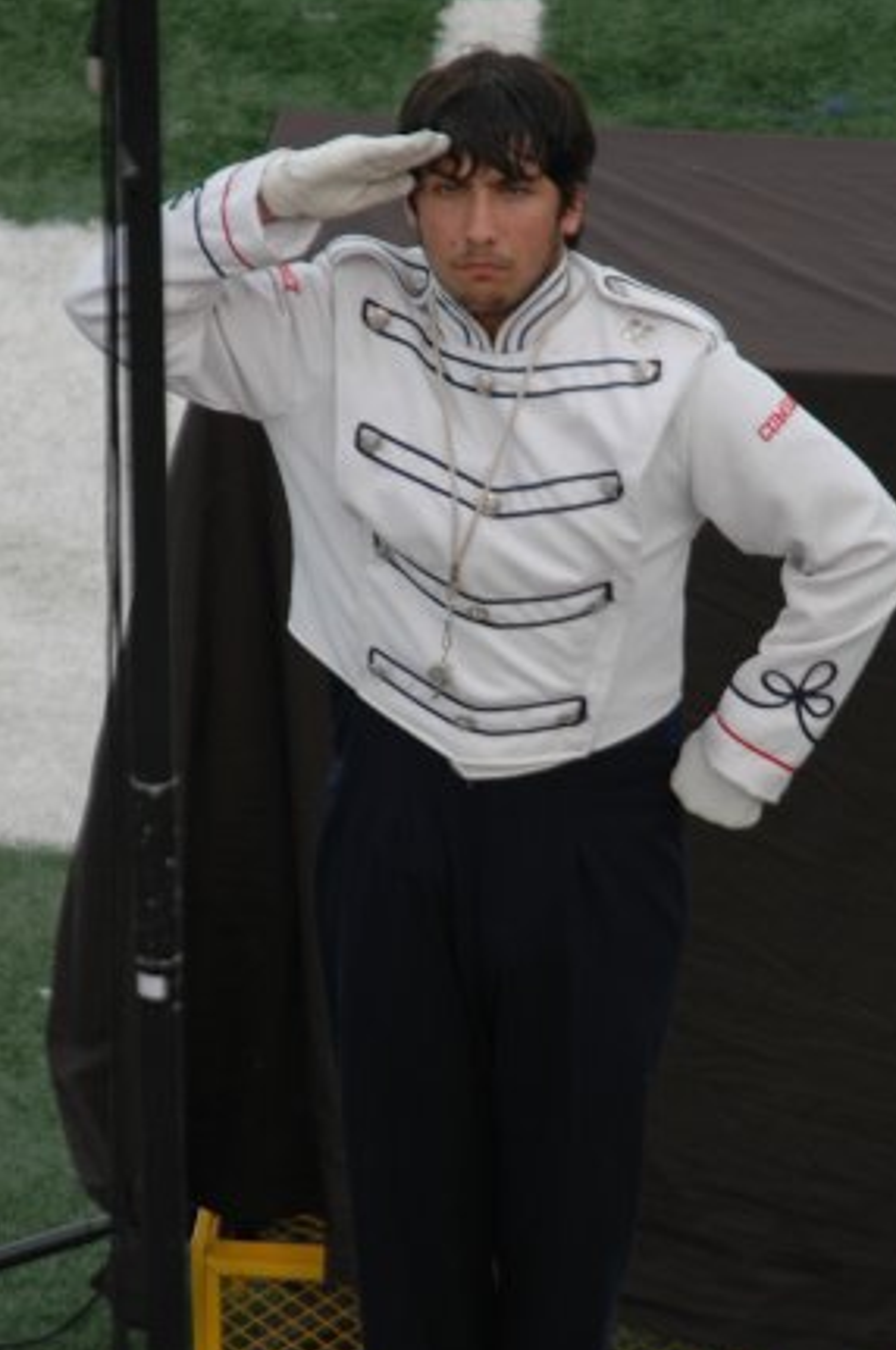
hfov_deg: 1.6
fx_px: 31309
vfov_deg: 2.5
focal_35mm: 836
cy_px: 730
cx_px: 565
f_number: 5.6
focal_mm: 400
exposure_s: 1/160
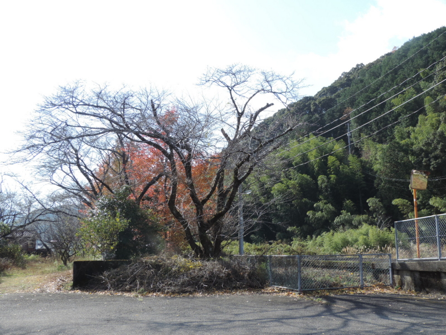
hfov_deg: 46.8
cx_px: 223
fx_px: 515
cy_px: 168
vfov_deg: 36.0
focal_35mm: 40
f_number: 3.3
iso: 80
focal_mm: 7.1
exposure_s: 1/400
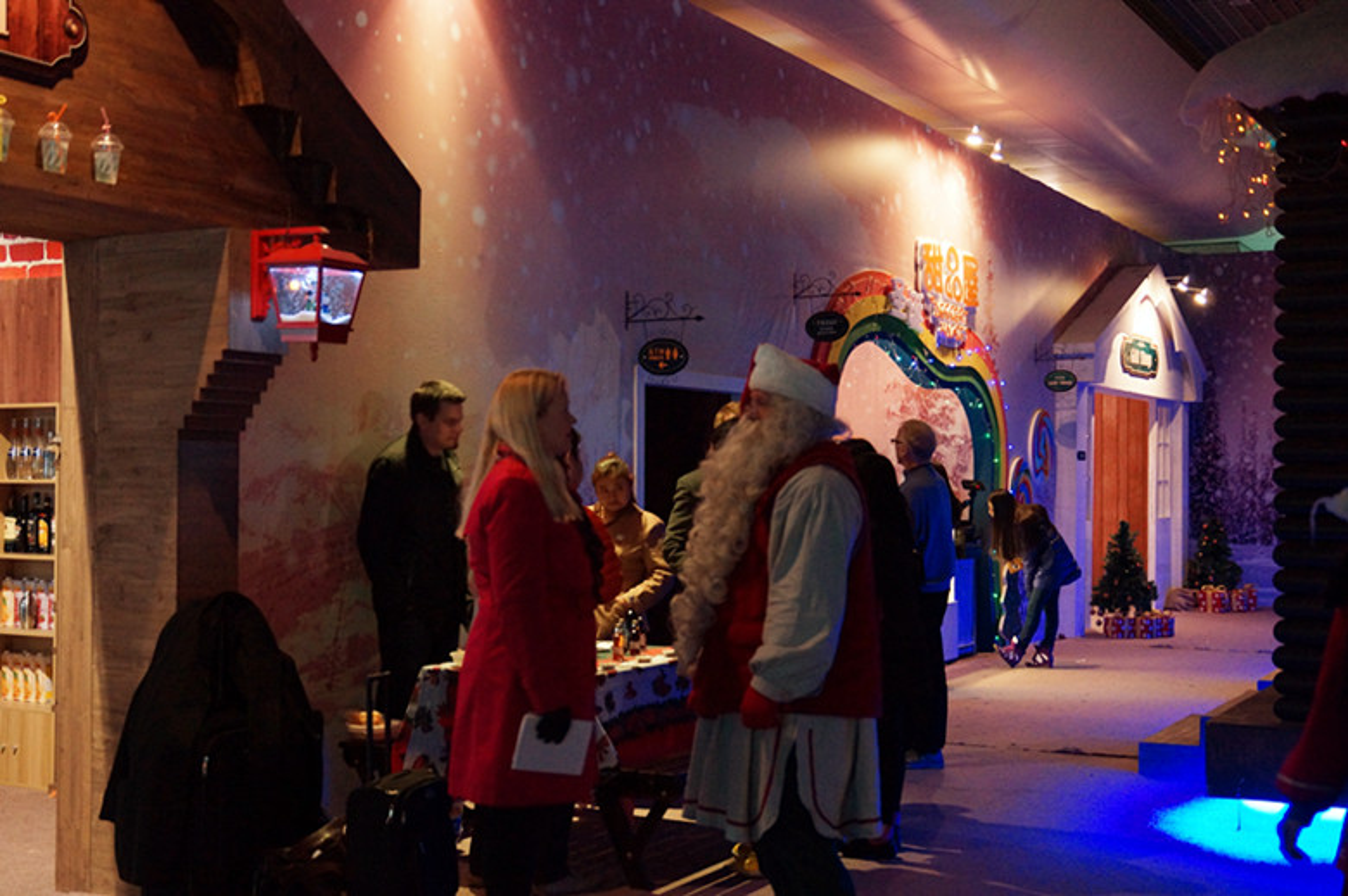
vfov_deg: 31.9
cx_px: 674
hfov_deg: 46.4
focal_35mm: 42
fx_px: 1572
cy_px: 448
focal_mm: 28
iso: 1600
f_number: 2.8
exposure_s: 1/15
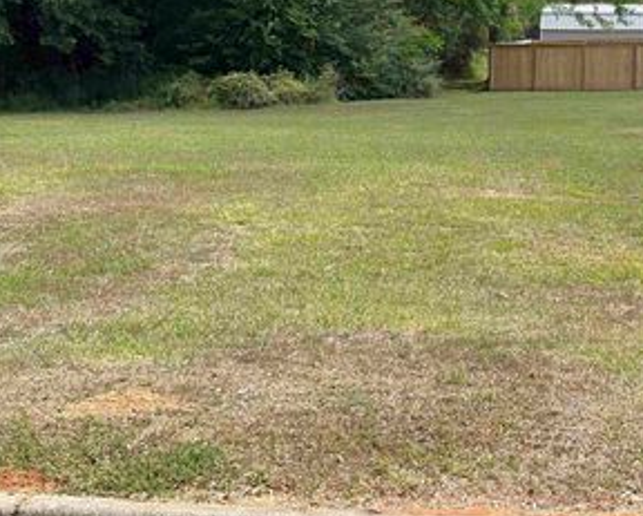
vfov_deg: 17.4
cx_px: 482
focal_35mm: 88
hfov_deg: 21.5
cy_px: 124
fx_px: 1676
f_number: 1.6
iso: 40
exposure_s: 1/1422
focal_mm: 5.96
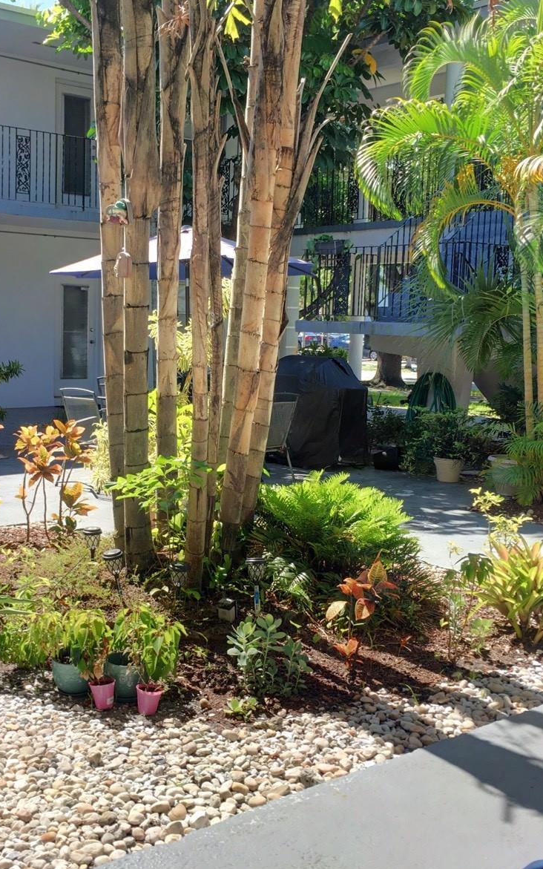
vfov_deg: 47.2
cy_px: 433
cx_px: 197
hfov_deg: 30.4
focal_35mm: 42
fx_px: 994
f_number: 2.2
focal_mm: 4.15
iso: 25
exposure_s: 1/950
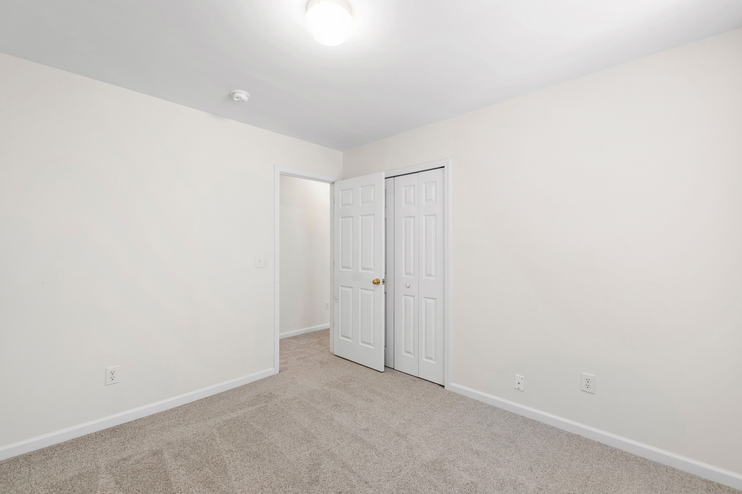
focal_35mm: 15
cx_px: 371
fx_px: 309
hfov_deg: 100.4
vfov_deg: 77.3
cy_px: 247
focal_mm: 10
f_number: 8
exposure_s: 1/2
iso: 100
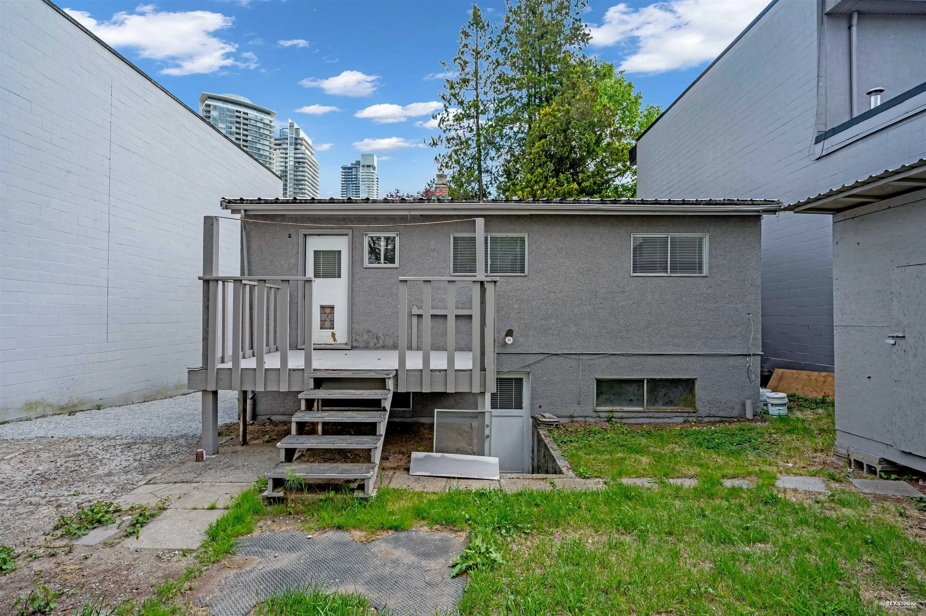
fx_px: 450
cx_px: 463
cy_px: 308
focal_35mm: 18
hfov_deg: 91.7
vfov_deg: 68.8
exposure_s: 1/80
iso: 100
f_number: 14
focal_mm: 17.5
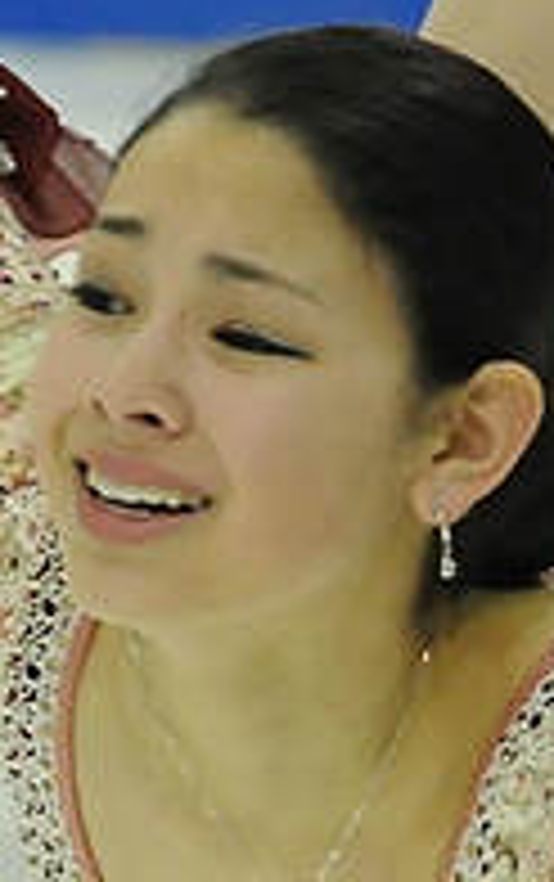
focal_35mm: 933
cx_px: 252
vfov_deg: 2.3
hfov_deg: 1.4
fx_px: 22473
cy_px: 565
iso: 3200
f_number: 5.6
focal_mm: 150
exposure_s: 1/1000
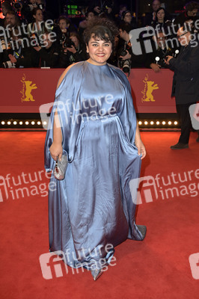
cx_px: 100
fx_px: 316
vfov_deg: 50.7
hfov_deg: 35.0
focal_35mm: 38
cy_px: 150
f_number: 5
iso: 800
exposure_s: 1/250
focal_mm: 38
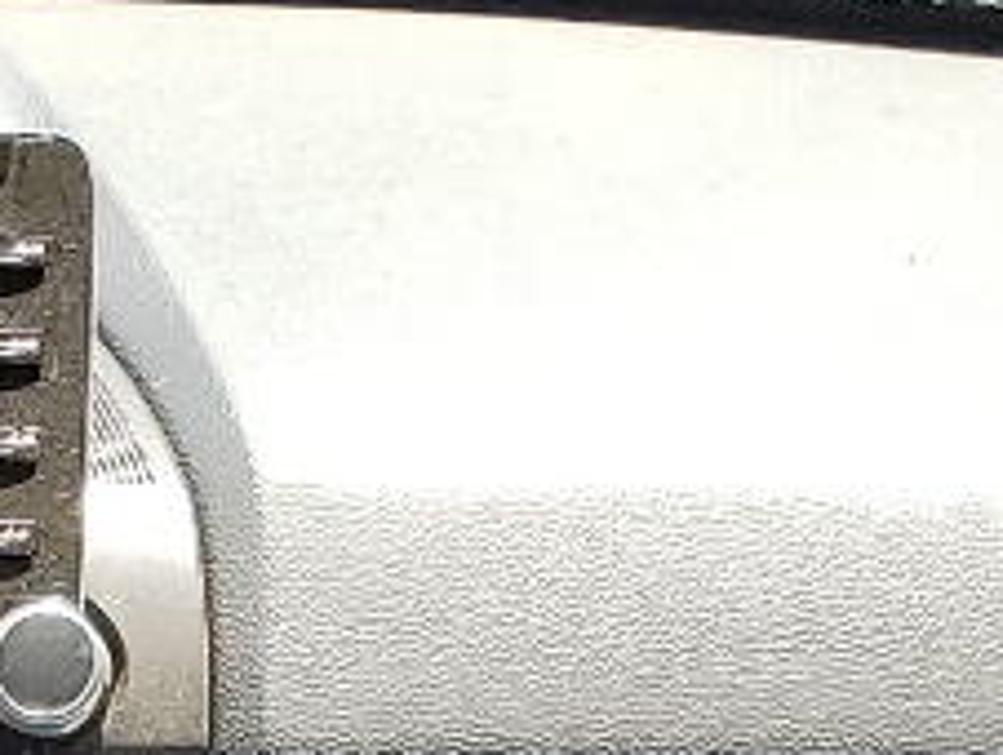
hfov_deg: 10.3
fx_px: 5337
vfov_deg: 7.0
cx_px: -581
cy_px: 2509
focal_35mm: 184
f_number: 1.5
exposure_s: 1/588
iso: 50
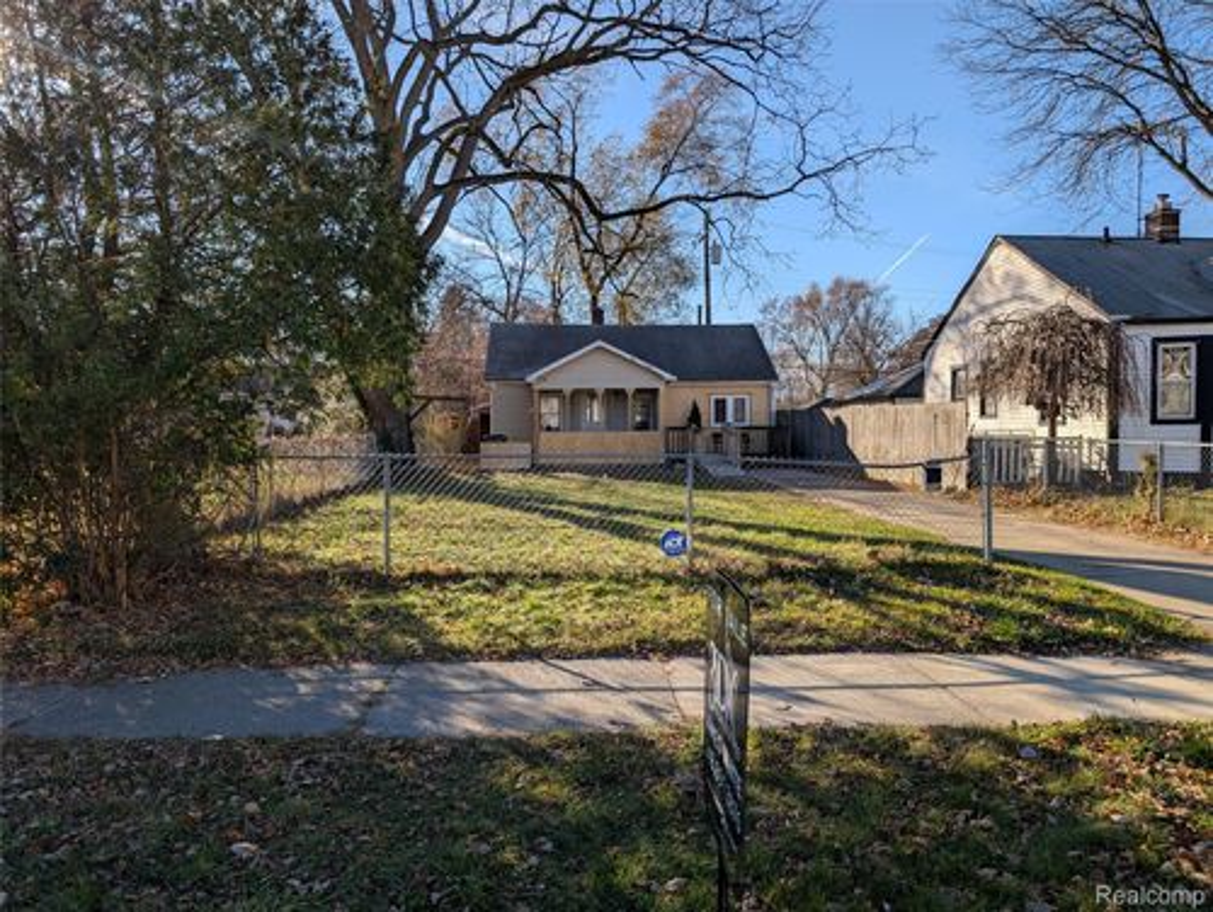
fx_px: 842
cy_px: 456
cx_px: 606
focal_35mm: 24
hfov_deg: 71.5
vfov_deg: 56.9
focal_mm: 6.9
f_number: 1.68
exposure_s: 1/897
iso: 20
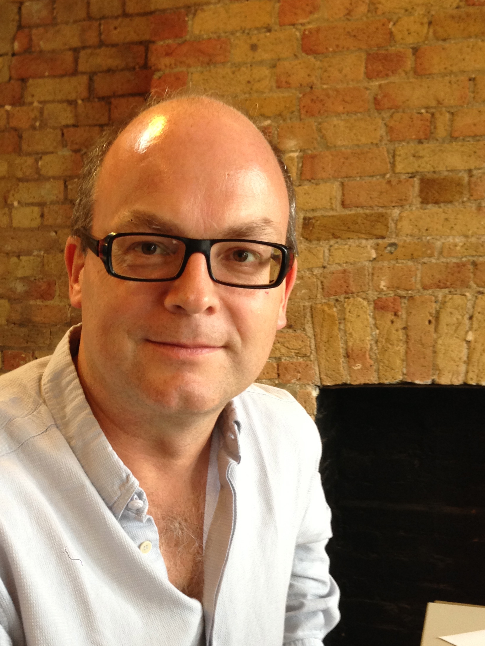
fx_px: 915
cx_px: 154
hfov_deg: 29.4
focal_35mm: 49
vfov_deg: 38.4
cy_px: 434
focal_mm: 4.13
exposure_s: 1/20
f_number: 2.4
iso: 100
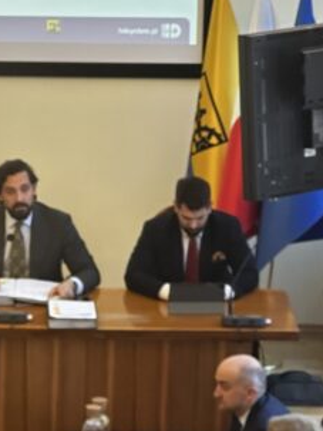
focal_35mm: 177
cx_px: -90
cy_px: 246
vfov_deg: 11.2
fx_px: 2204
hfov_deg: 8.3
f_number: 2.8
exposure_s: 1/60
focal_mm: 9
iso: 200
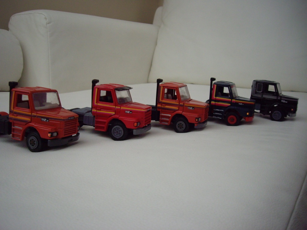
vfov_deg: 37.7
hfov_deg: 49.0
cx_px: 154
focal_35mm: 38
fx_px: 337
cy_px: 115
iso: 200
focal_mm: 6.2
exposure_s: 1/60
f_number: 2.7
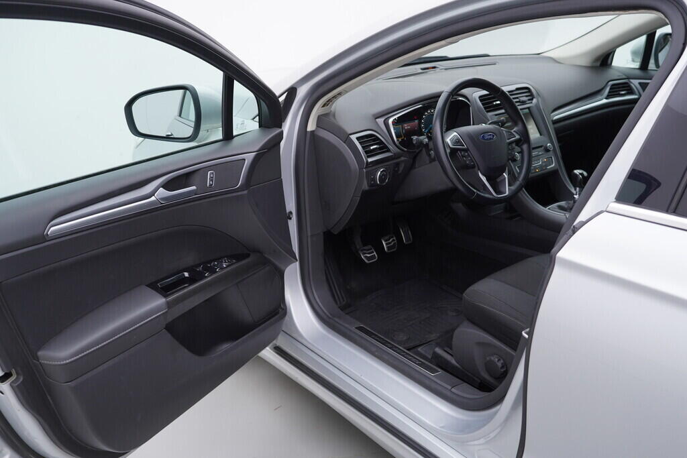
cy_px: 229
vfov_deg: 36.9
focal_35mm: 36
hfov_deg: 53.1
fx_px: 687
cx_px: 344
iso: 125
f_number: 3.5
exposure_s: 1/60
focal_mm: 24
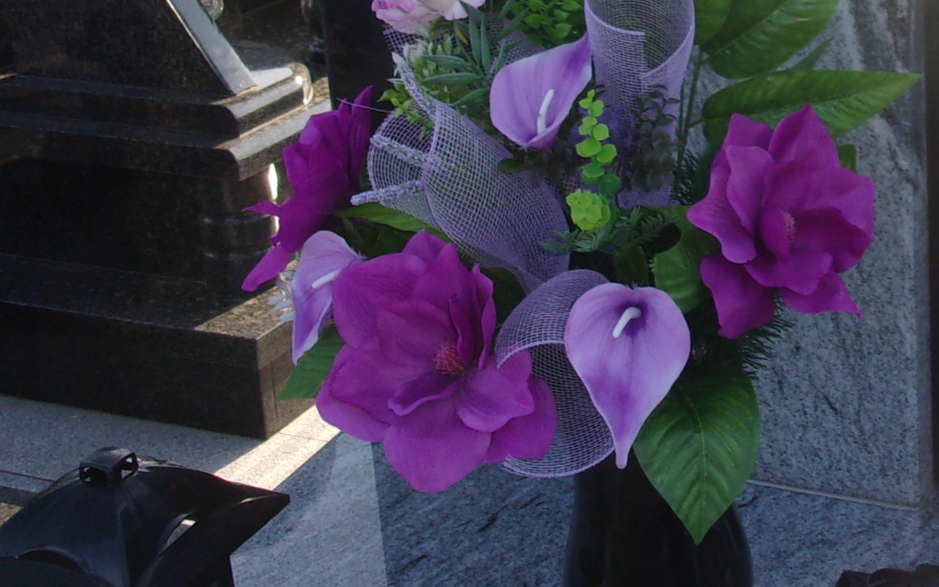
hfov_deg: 30.0
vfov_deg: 19.0
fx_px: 1689
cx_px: 813
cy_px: -31
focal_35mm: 66
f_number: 3.9
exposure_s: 1/250
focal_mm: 5.1
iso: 80
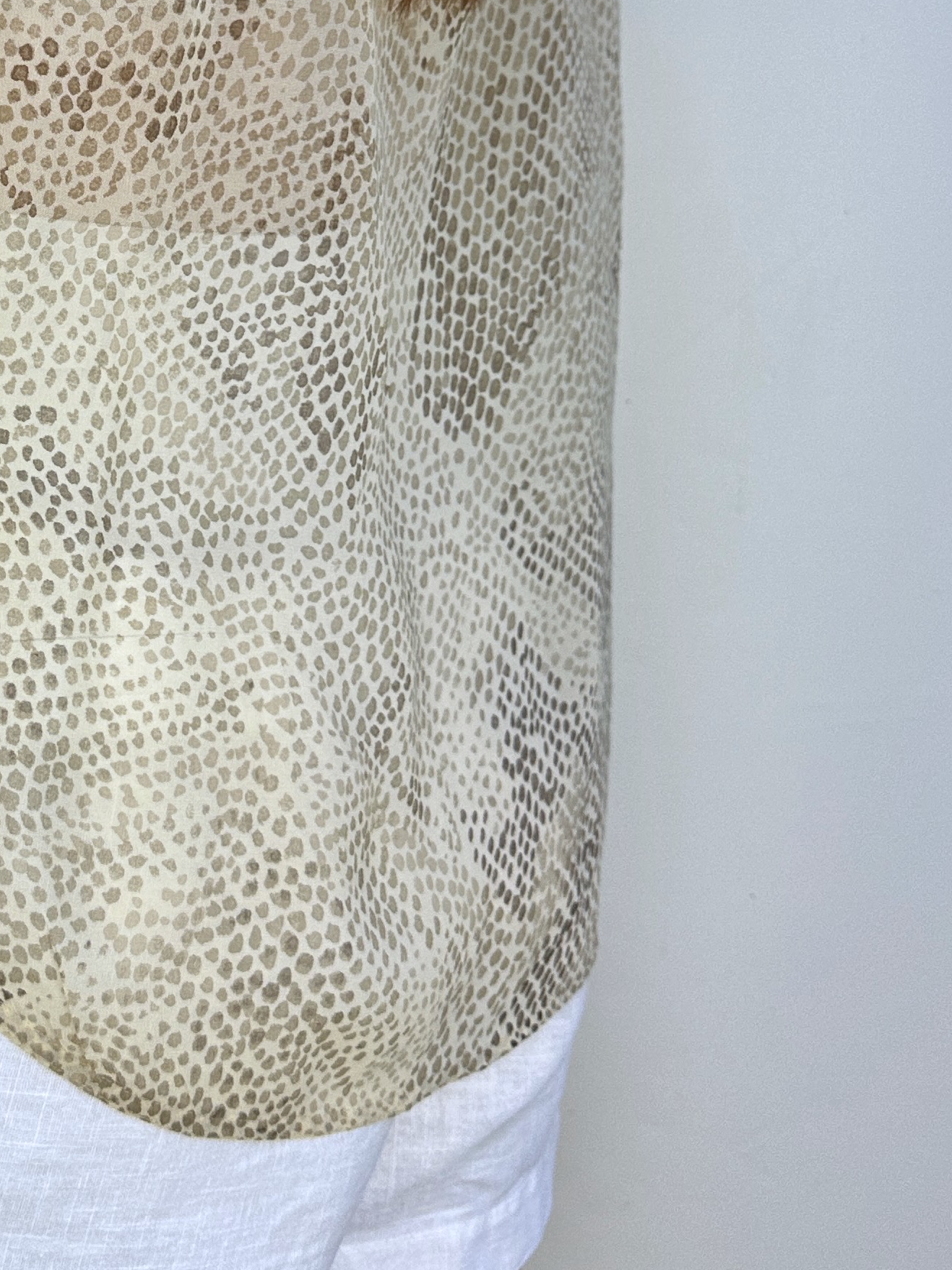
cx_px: 96
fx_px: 1797
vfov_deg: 36.5
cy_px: 129
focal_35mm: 49
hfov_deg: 28.5
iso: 80
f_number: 1.78
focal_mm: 6.86
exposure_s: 1/535
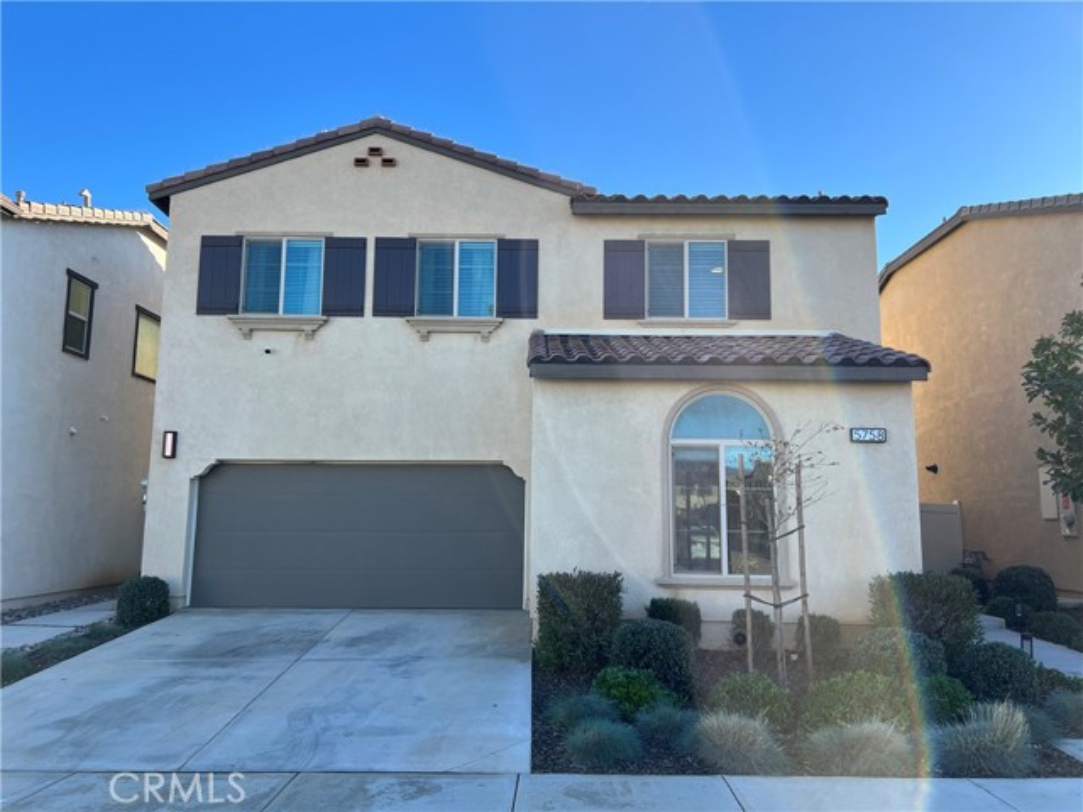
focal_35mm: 26
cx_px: 542
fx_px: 813
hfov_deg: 67.3
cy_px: 406
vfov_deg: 53.1
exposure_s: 1/1377
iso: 50
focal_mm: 5.7
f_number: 1.5
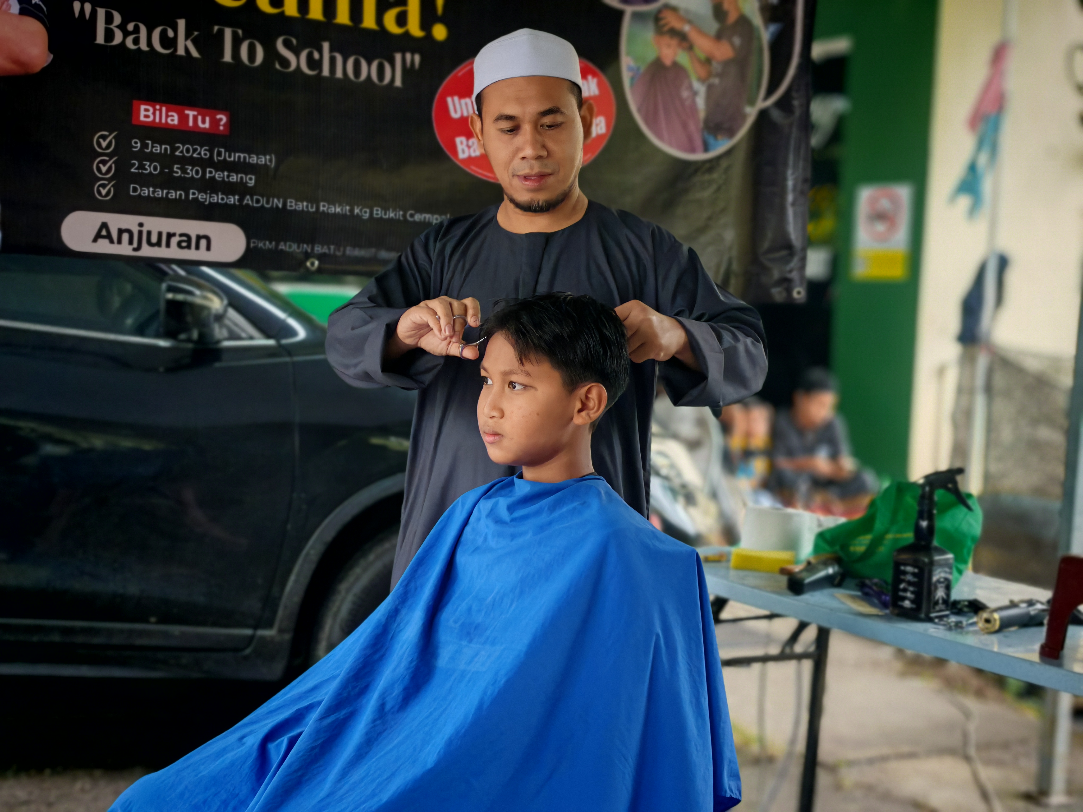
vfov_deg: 27.0
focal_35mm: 54
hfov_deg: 35.5
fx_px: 1689
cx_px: 542
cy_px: 406
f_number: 2.4
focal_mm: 6.83
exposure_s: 1/100
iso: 125
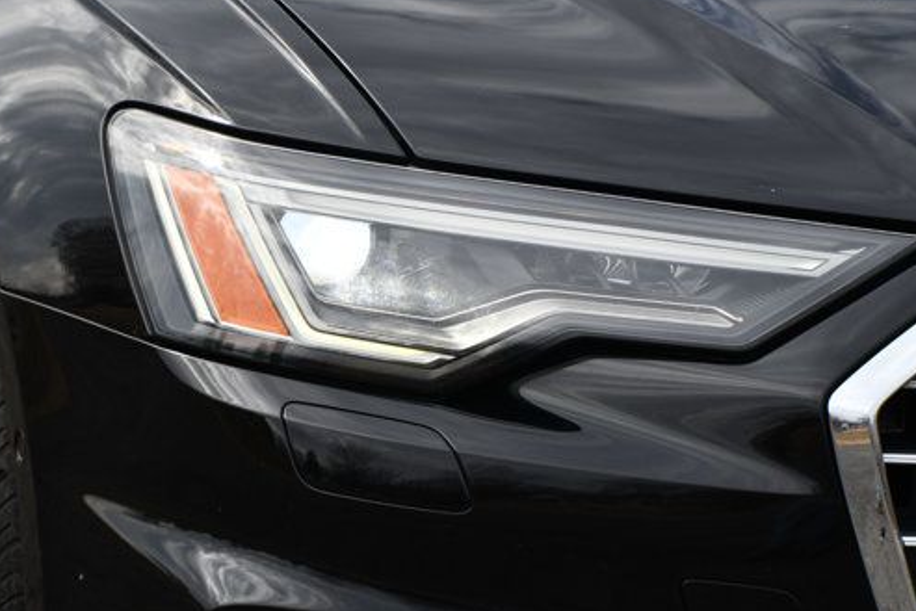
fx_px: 4556
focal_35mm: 179
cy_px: 228
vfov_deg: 7.7
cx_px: 518
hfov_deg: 11.5
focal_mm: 92
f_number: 8
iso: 110
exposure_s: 1/250
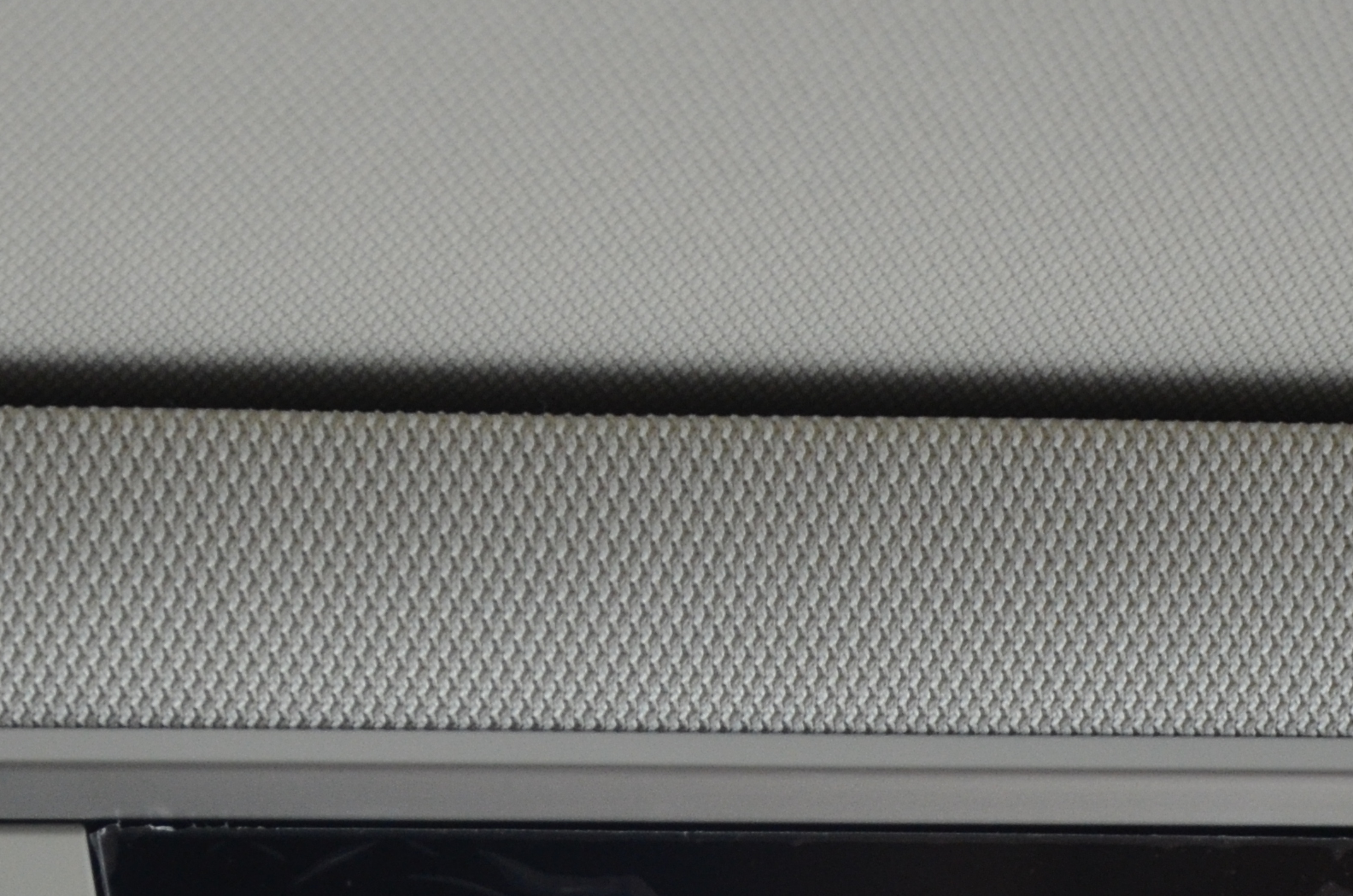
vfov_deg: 6.1
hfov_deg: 9.2
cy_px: 767
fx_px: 8401
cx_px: 706
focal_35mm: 224
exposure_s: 1/50
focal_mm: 48
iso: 800
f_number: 4.8
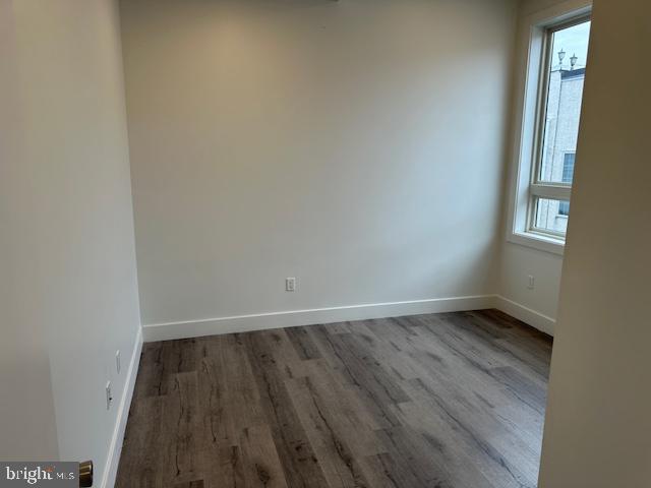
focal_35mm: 24
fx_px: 451
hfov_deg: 71.6
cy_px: 244
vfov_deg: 56.8
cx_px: 326
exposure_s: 1/174
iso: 64
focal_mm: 6.86
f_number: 1.78
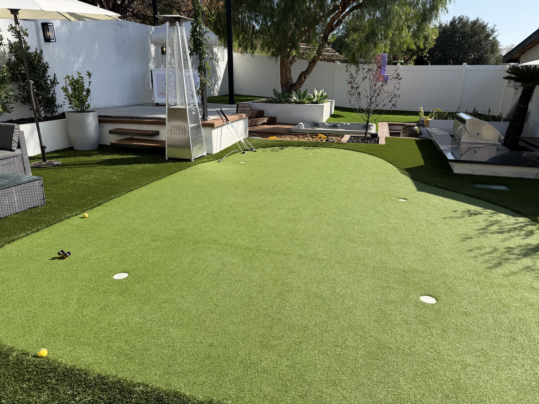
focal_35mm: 24
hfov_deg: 71.6
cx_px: 270
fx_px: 374
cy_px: 202
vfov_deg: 56.8
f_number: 1.78
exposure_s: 1/3021
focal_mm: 6.76
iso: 80
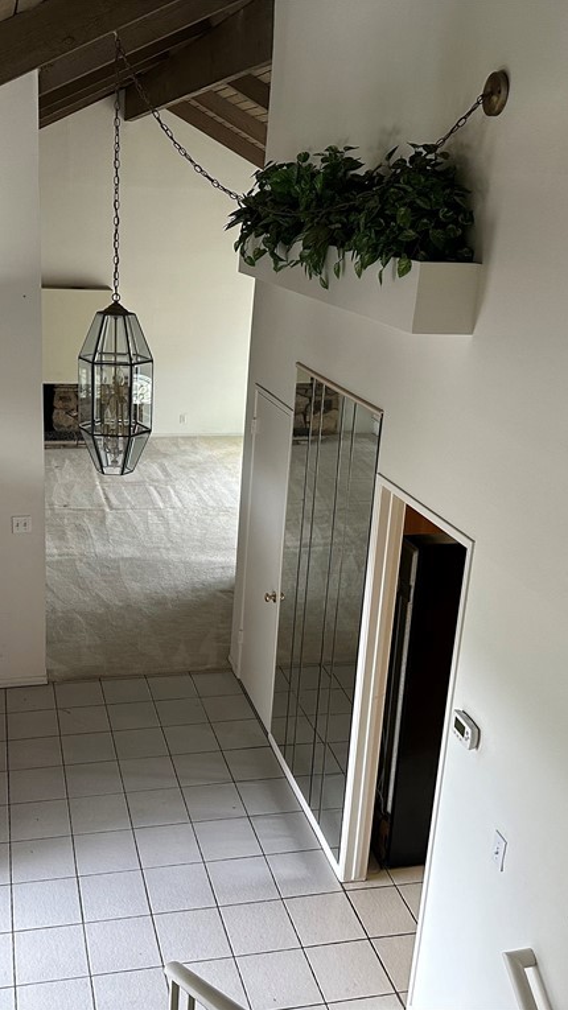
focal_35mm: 35
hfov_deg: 33.5
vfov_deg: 56.6
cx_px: 201
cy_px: 504
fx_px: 938
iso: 250
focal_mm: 6.86
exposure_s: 1/99
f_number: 1.78
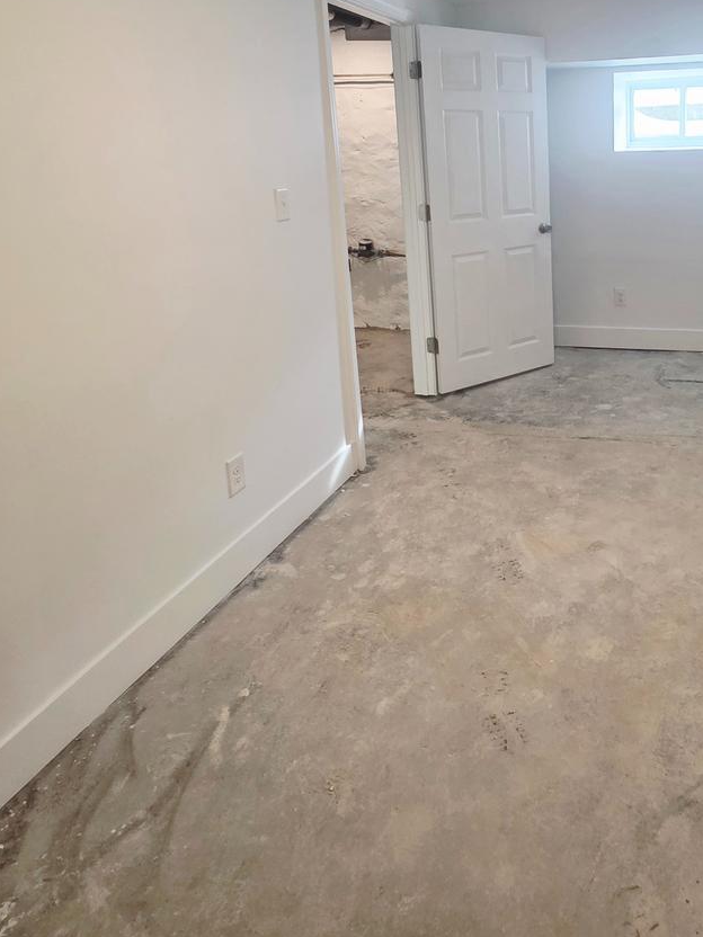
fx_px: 650
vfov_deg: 68.4
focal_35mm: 24
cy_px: 273
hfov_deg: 52.8
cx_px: 570
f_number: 1.9
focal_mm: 2.2
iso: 160
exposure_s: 1/120
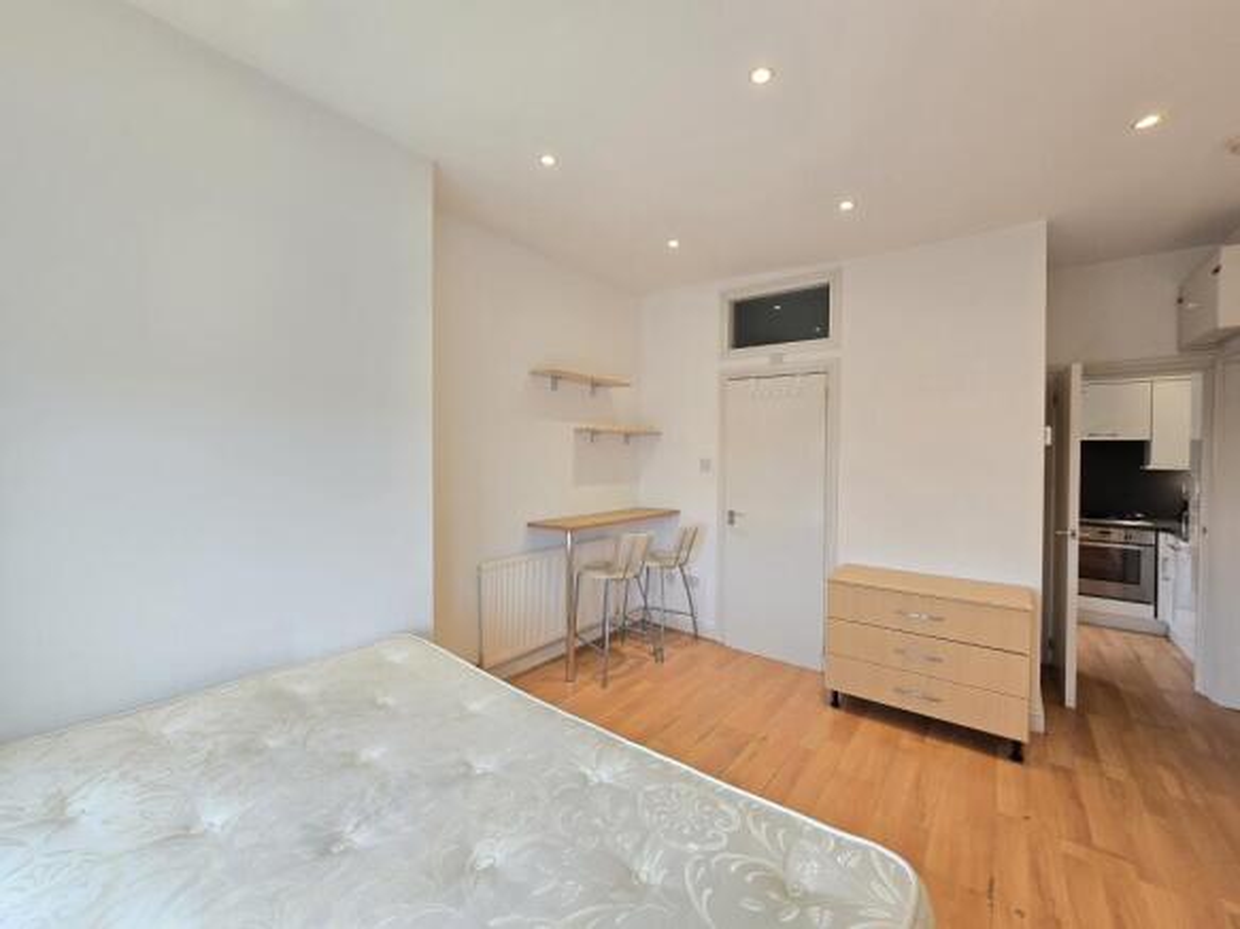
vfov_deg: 89.9
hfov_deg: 106.2
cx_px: 620
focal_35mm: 13
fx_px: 466
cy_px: 464
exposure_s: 1/50
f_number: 2.2
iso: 80
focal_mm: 2.2
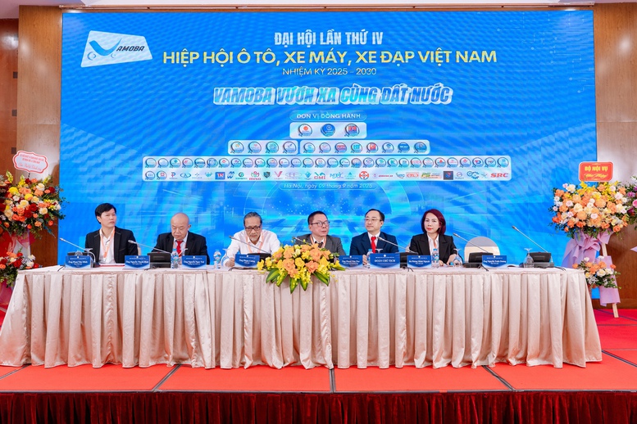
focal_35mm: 30
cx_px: 318
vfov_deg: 43.9
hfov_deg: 62.3
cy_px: 212
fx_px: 527
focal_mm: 29.8
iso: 1000
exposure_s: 1/250
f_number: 3.5
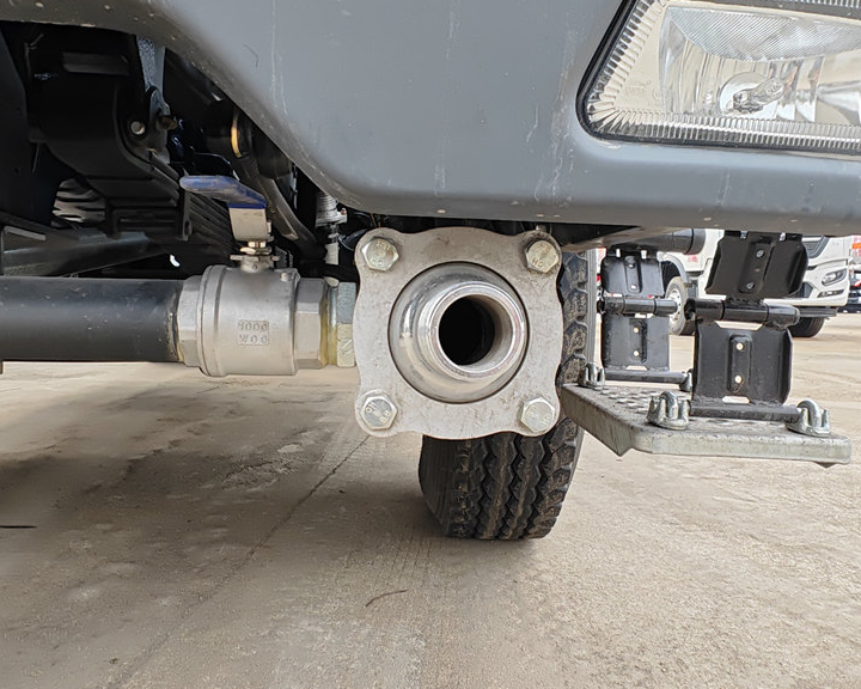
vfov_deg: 54.9
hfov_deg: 66.0
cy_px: 334
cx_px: 414
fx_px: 663
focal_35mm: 26
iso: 125
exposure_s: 1/50
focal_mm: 1.82
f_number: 2
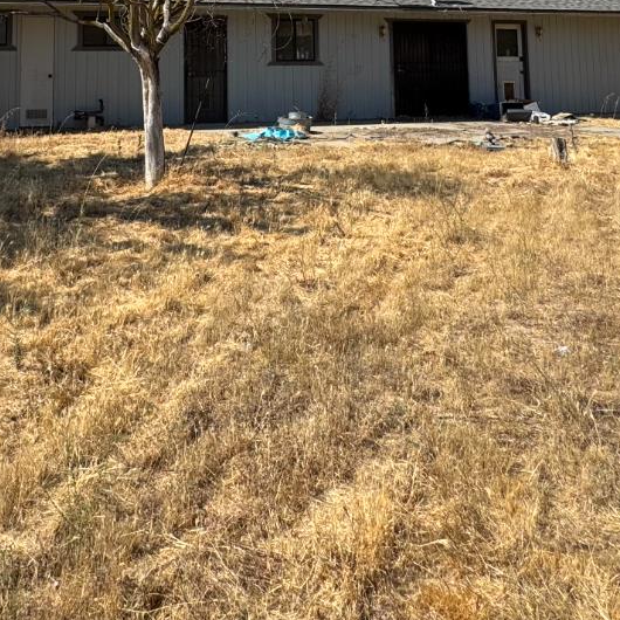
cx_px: 185
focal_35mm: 35
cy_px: -10
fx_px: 709
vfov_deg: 40.8
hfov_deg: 46.1
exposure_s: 1/1536
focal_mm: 2.22
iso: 50
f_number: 2.2
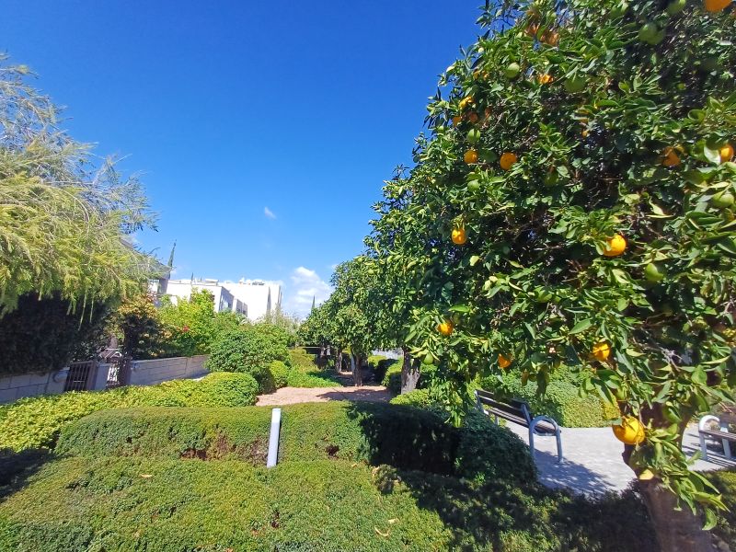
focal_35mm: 16
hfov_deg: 94.5
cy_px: 276
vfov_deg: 78.1
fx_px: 340
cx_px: 368
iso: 40
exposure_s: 1/754
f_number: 2.2
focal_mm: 1.64
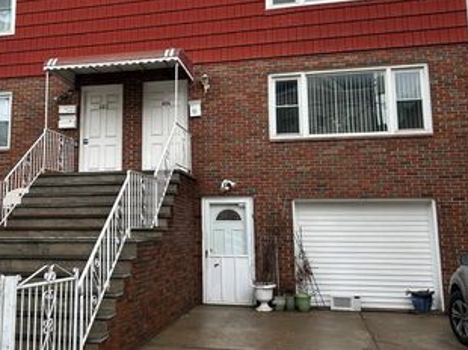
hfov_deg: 44.1
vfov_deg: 34.2
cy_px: 143
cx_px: 152
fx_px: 567
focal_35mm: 42
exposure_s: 1/377
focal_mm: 5.7
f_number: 1.5
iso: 50
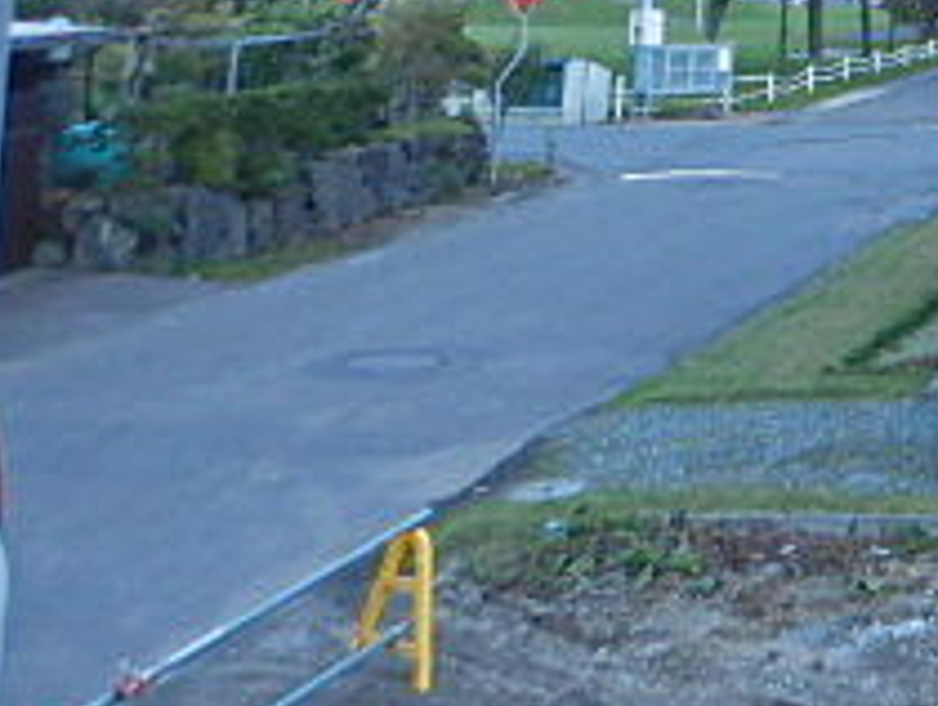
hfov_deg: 22.3
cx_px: 1385
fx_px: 1980
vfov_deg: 18.2
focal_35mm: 73
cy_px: -313
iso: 125
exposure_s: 1/200
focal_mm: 4.3
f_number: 2.8
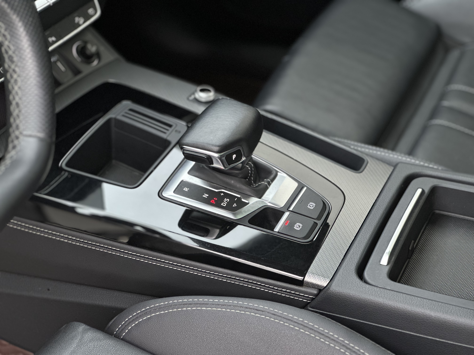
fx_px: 1054
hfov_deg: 25.3
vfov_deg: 19.1
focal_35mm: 77
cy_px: 178
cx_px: 237
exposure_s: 1/50
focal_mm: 9
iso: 125
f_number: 2.8
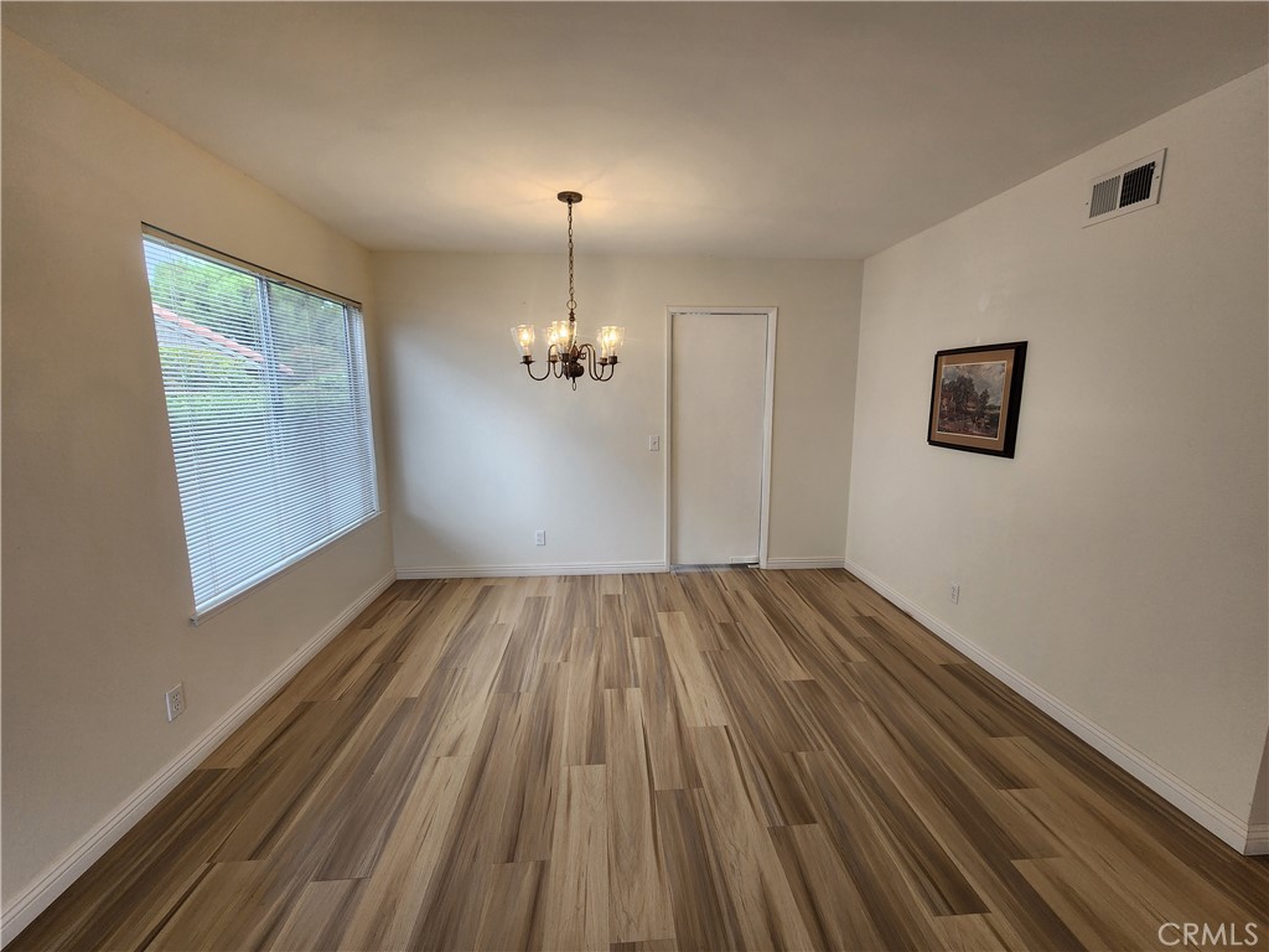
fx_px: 477
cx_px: 634
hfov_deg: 106.2
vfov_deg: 89.9
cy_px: 476
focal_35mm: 13
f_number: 2.2
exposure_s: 1/60
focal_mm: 2.2
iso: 80
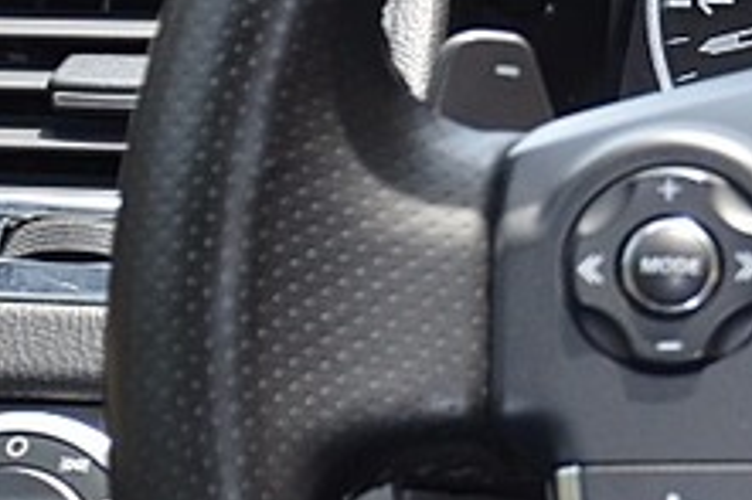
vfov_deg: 4.0
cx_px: 1375
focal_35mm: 347
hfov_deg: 5.8
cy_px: 401
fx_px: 7243
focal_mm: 40
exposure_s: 1/200
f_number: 4.5
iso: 160
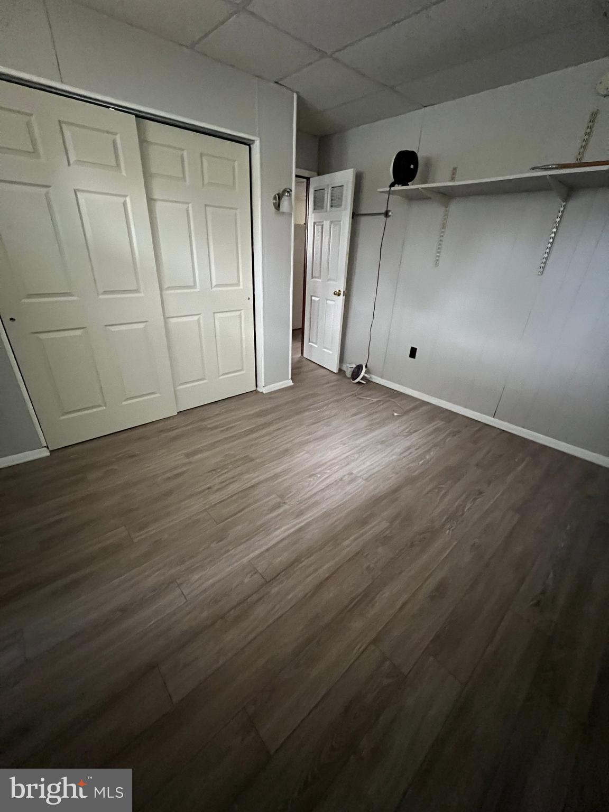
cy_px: 406
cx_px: 304
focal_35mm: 13
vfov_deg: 106.2
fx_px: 305
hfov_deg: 89.9
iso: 1000
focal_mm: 1.57
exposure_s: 1/41
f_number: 1.8
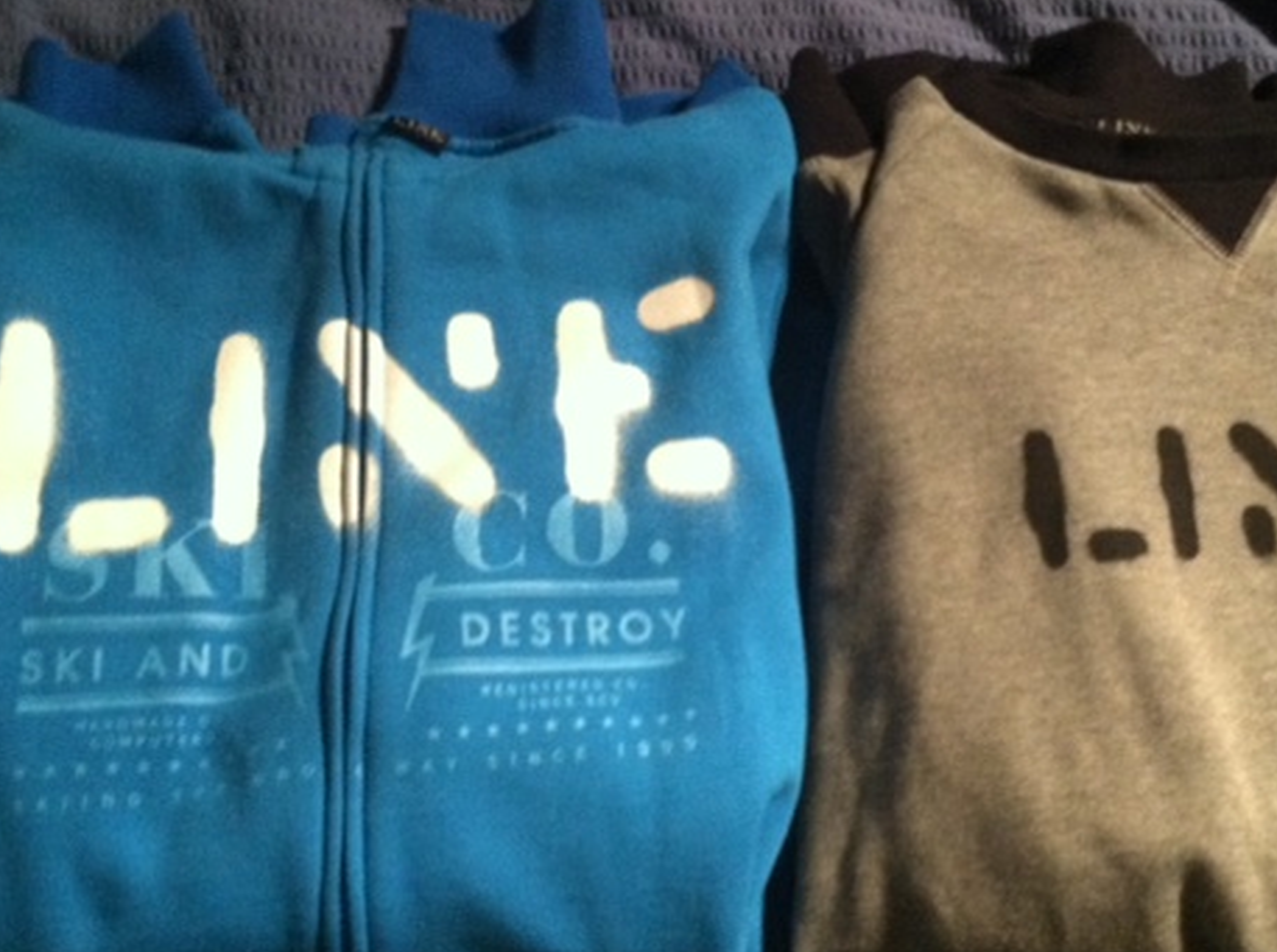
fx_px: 1804
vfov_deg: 29.6
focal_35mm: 49
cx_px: 715
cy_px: 516
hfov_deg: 38.9
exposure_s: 1/15
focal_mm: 3.85
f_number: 2.8
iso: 640
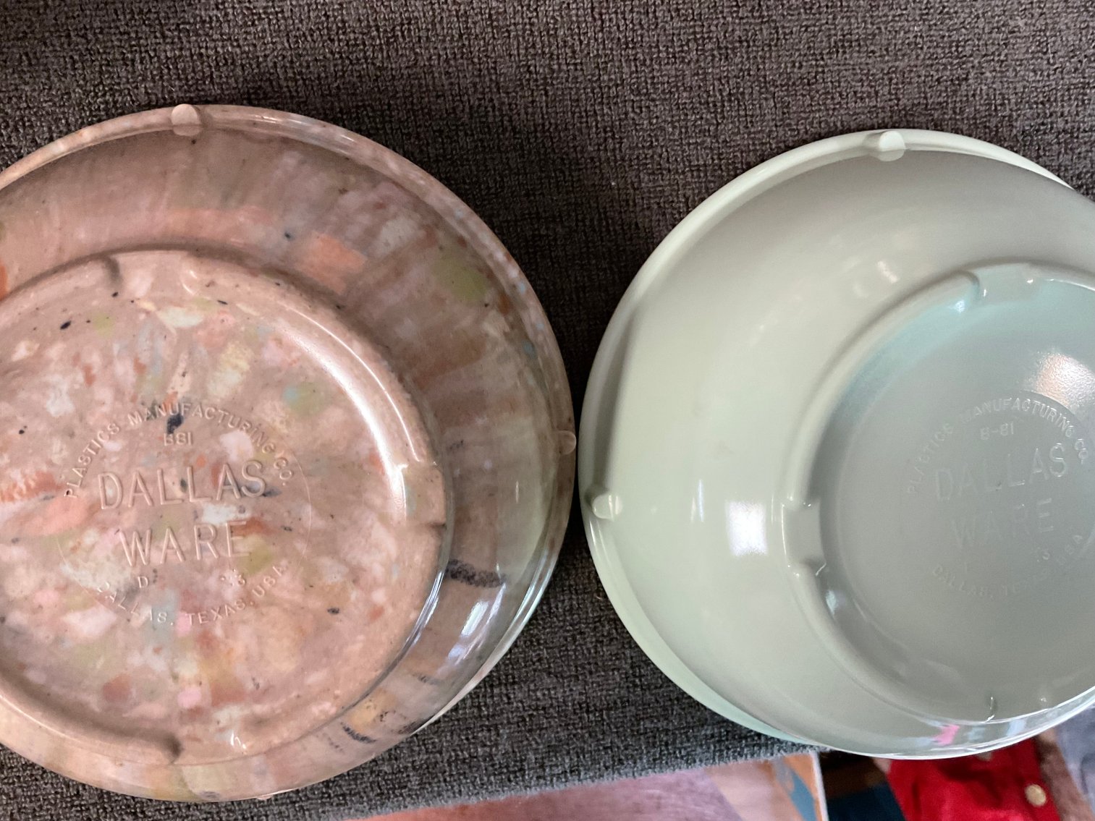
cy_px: 410
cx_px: 548
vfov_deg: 48.2
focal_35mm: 29
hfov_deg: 61.7
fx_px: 917
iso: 250
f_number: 1.8
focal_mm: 3
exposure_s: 1/40
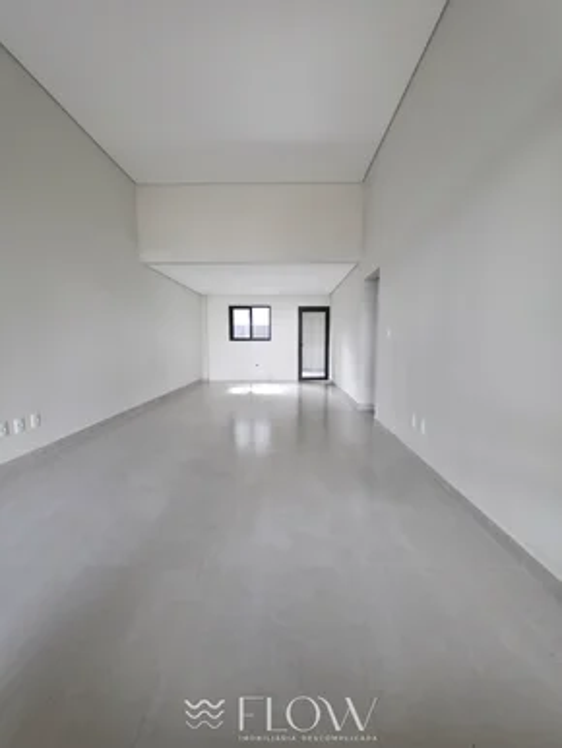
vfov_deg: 106.1
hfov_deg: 90.0
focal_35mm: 13
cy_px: 374
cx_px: 281
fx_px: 281
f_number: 1.9
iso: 64
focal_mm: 2.2
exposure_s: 1/60
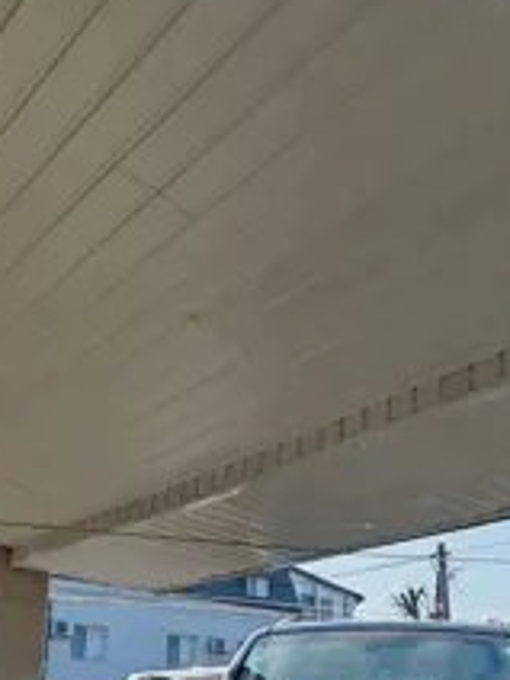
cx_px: 308
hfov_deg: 28.5
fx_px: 1002
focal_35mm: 51
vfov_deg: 36.2
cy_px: 545
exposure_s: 1/810
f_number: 1.9
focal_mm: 6.12
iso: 50
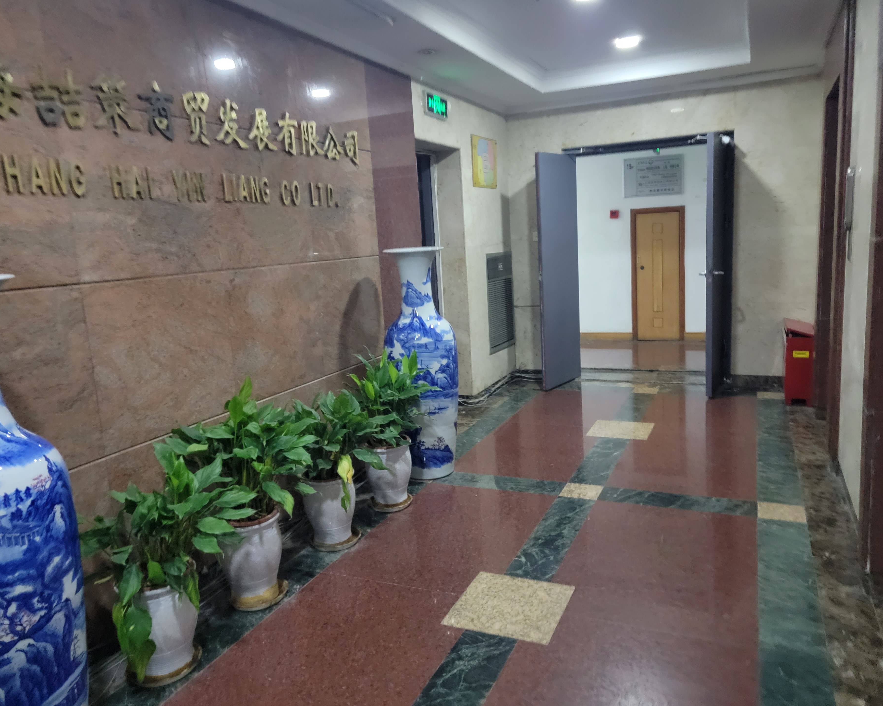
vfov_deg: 54.9
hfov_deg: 66.0
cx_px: 452
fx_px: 679
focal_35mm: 26
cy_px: 356
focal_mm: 6.7
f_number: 1.8
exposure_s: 1/25
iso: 1000
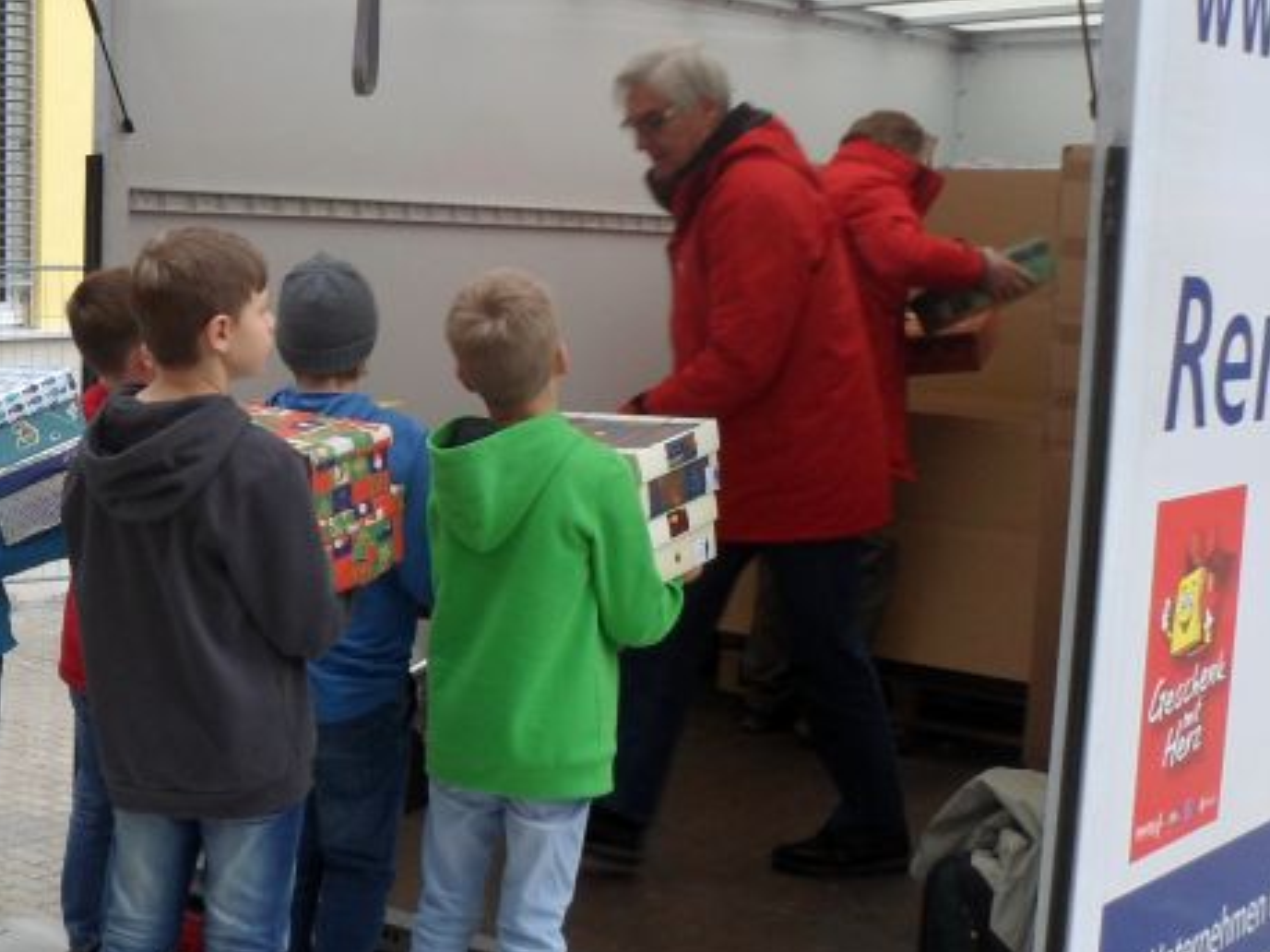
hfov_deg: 31.1
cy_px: 526
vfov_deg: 25.2
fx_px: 2127
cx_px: 42
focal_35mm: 58
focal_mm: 4.9
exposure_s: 1/60
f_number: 3.3
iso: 80
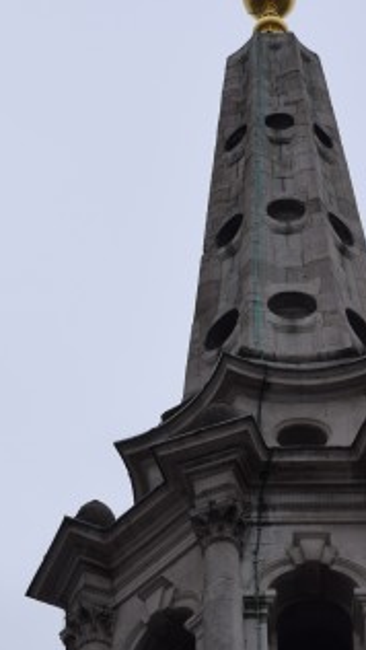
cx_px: 261
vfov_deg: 8.8
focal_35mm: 244
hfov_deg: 5.0
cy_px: 459
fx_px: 4205
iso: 200
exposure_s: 1/250
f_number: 8
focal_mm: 48
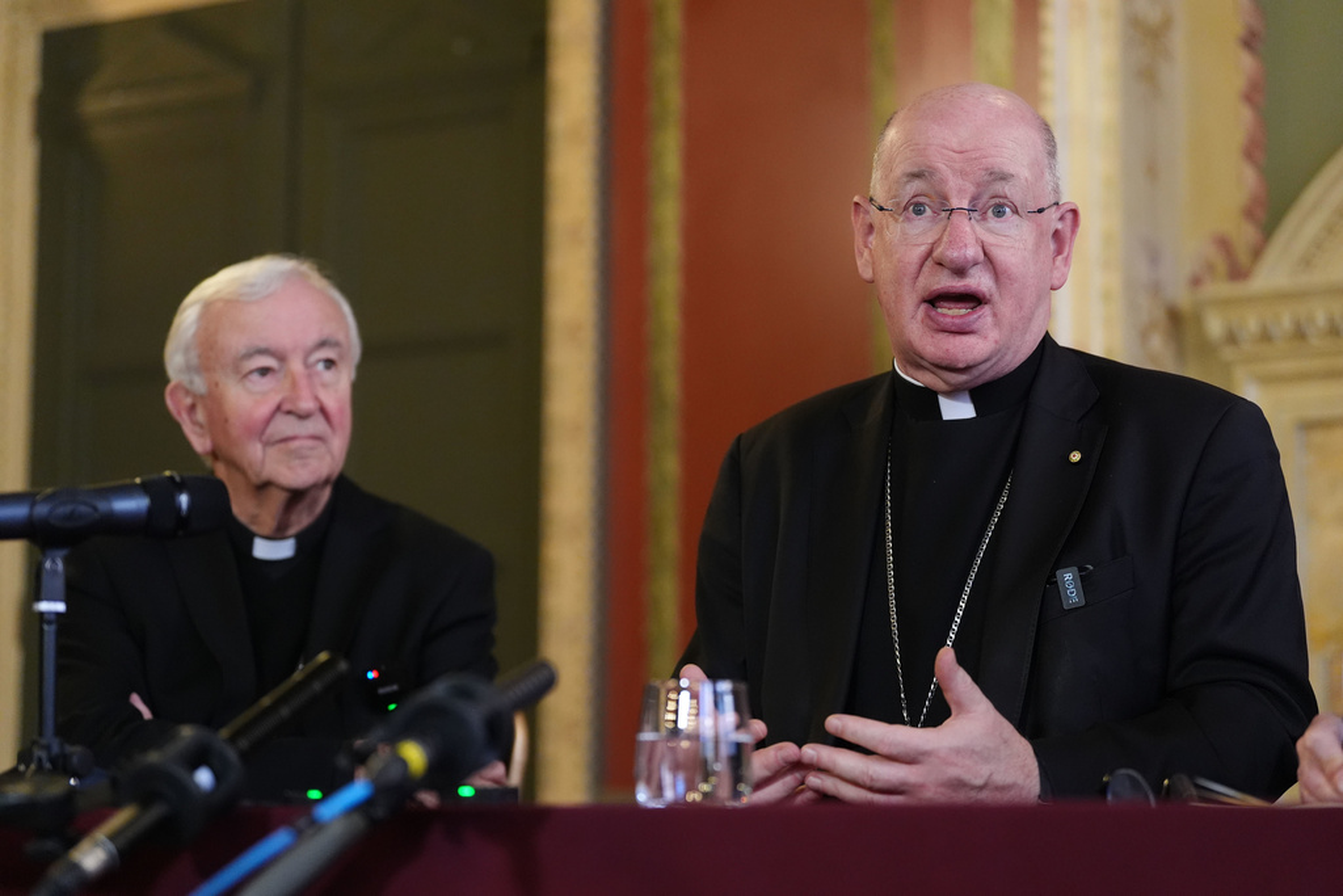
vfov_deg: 16.5
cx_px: 672
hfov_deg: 24.5
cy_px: 448
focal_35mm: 83
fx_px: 3097
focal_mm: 83
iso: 4000
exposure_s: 1/250
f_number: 2.8
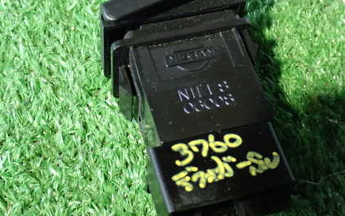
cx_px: 212
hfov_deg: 25.5
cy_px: 99
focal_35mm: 81
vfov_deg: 16.1
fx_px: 762
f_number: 3.3
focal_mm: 9.65
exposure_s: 1/13
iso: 1000
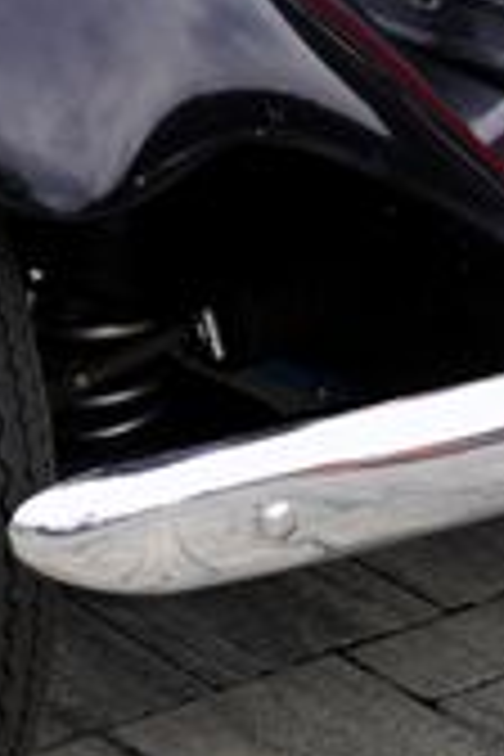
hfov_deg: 7.0
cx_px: 144
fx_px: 4095
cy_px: -164
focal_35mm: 195
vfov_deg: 10.4
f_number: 5.6
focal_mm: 32
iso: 100
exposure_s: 1/100
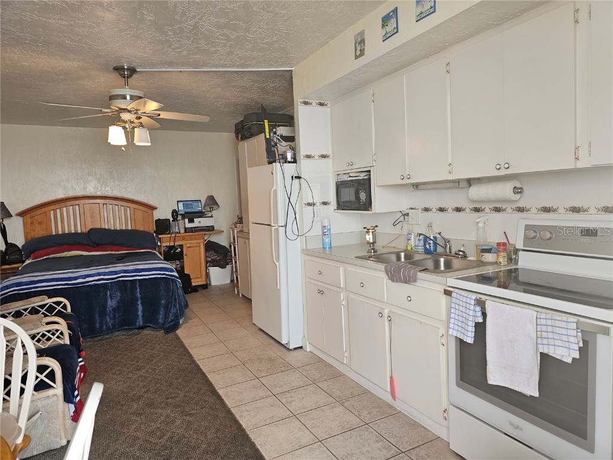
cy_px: 230
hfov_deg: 73.9
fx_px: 407
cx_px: 306
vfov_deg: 58.9
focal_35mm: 23
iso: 100
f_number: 1.7
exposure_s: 1/120
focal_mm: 6.3
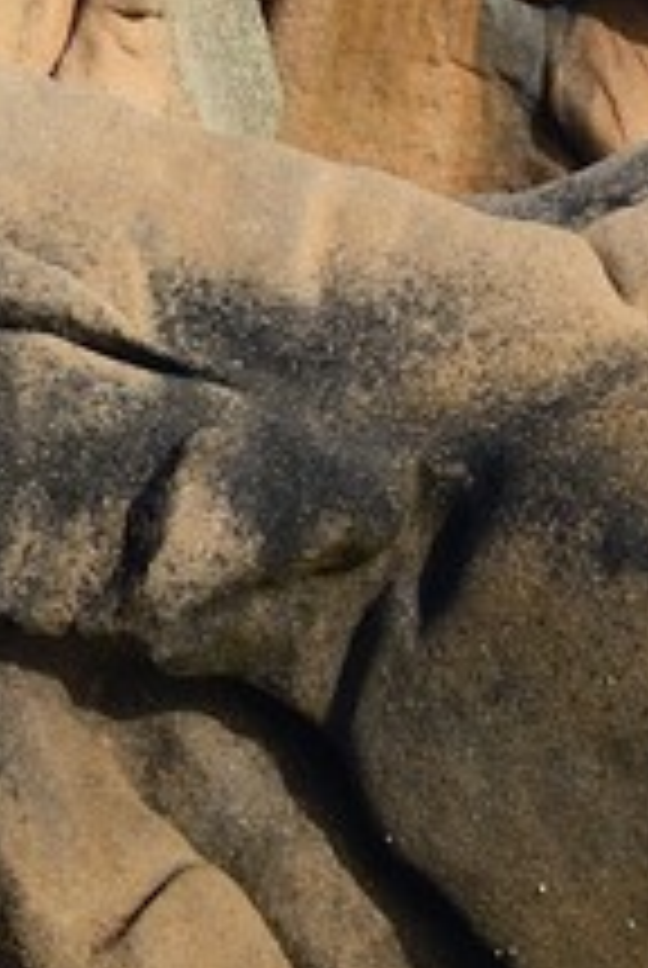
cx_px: -2174
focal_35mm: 966
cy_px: -360
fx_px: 25996
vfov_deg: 2.1
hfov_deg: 1.4
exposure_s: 1/1600
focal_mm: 130
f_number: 6.3
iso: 400
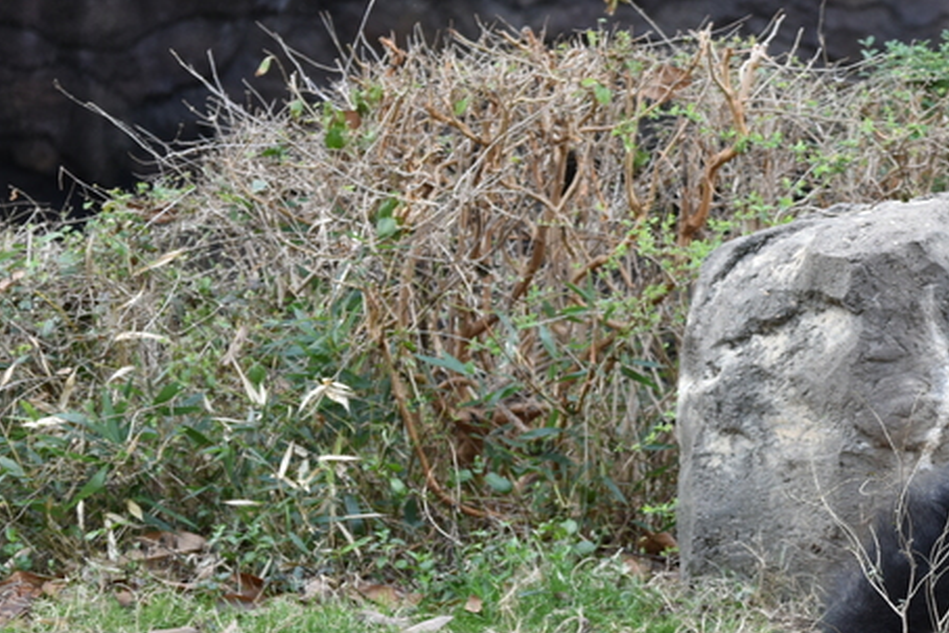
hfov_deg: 7.3
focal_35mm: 282
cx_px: 1106
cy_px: 403
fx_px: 7436
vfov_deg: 4.9
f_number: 4.5
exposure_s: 1/200
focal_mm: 100
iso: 250
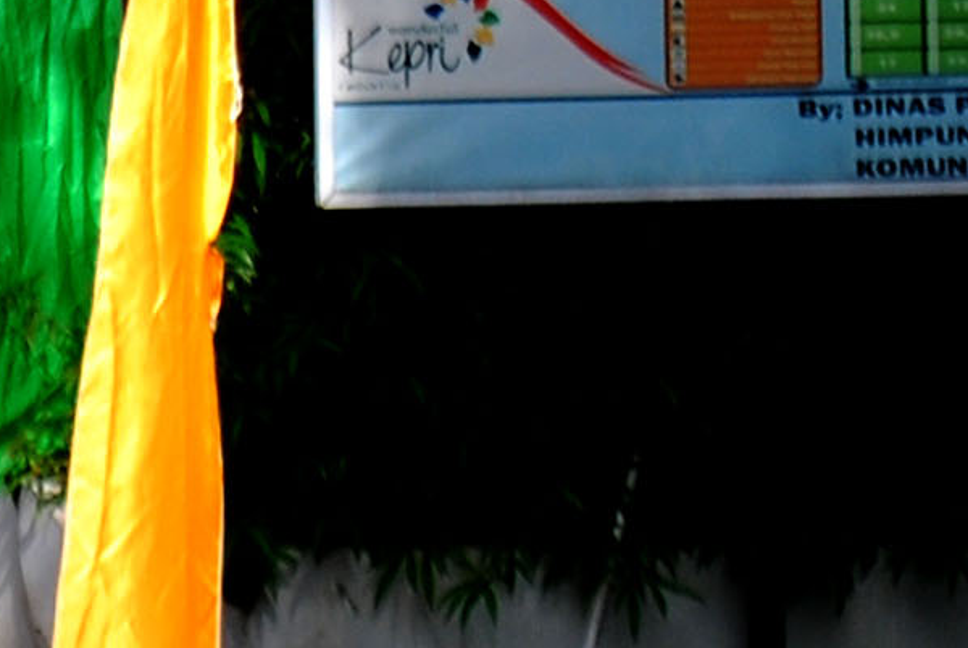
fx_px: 14332
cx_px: -657
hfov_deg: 3.8
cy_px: -1209
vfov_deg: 2.6
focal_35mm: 532
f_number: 10
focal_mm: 55
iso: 180
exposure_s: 1/250
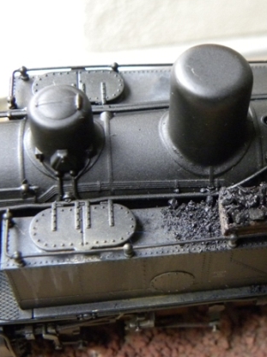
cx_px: 255
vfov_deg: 31.7
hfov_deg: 23.2
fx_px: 628
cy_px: 191
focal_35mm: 61
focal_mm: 6.6
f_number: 3.2
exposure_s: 1/54.8
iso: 400
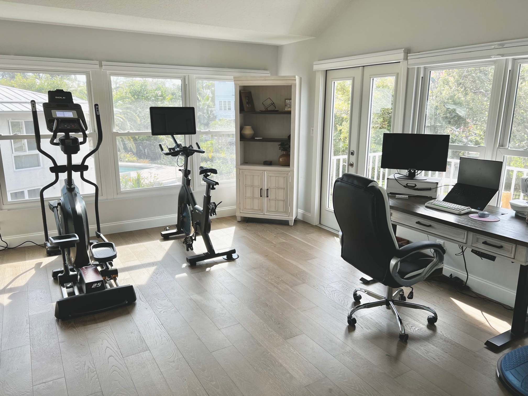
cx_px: 264
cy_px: 198
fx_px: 397
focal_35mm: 26
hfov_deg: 67.3
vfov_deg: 53.1
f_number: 1.5
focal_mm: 5.7
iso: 50
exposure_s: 1/352
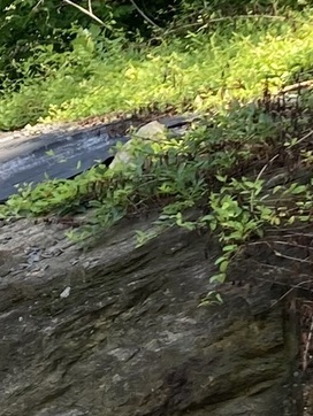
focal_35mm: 178
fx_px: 2143
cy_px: 255
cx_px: -276
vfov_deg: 11.1
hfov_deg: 8.0
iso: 20
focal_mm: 3.99
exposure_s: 1/170
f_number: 1.8
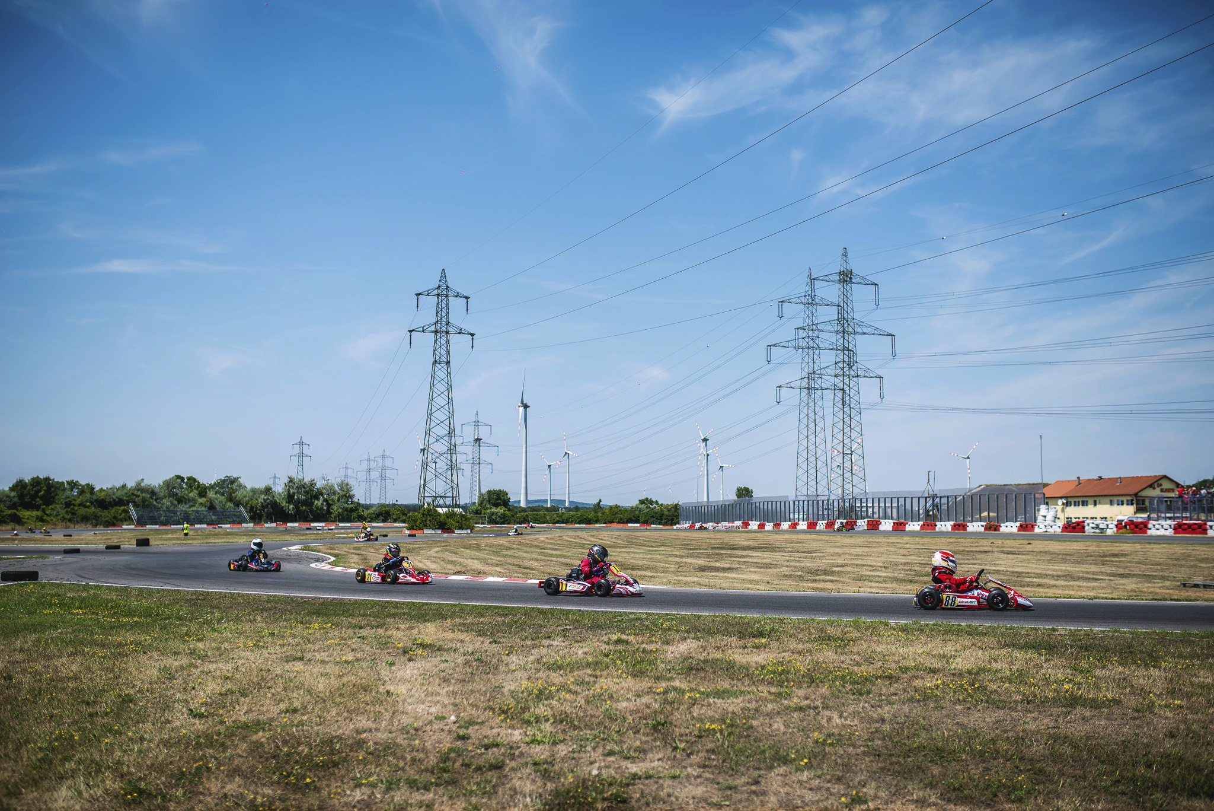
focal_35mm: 35
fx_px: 1181
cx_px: 607
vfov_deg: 37.9
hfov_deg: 54.4
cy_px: 406
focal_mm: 35
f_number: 2
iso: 50
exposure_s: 1/2500
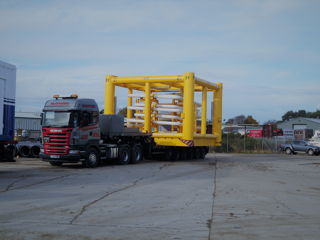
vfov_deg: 27.5
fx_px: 490
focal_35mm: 53
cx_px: 160
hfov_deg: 36.2
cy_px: 120
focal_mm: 9.5
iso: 80
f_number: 3.9
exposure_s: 1/500
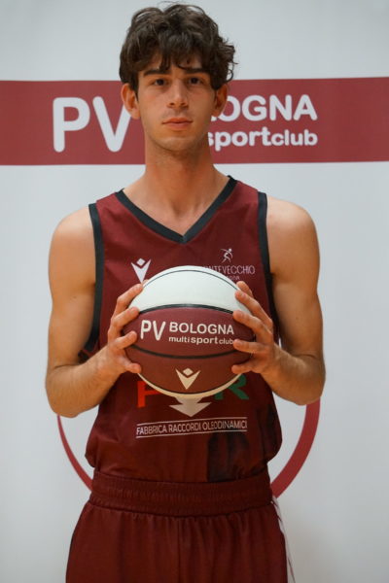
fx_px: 1945
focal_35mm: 120
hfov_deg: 11.4
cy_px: 292
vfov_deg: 17.1
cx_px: 194
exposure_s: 1/100
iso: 3200
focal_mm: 80
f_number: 5
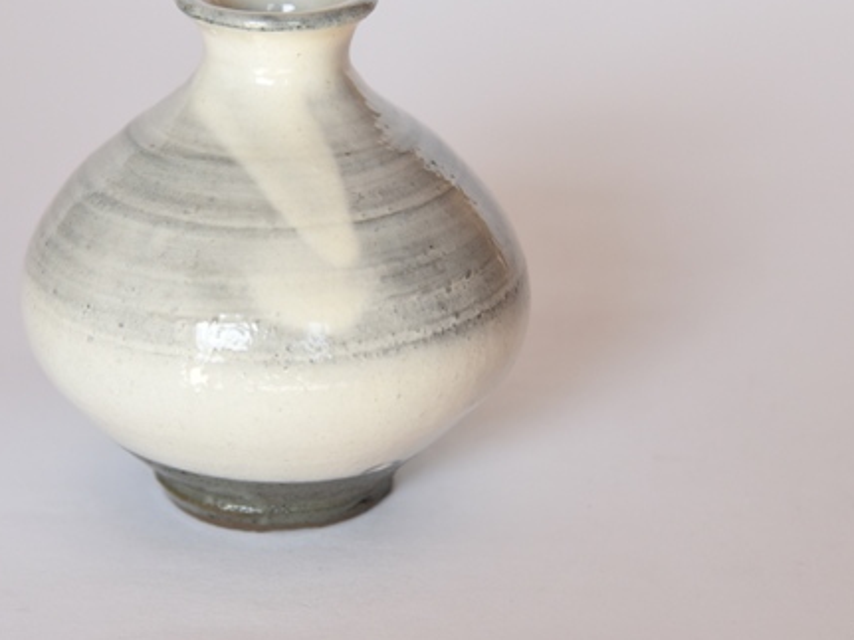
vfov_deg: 14.8
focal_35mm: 100
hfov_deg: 19.6
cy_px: 248
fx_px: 2466
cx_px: 279
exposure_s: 1/320
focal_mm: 70
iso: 800
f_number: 4.5
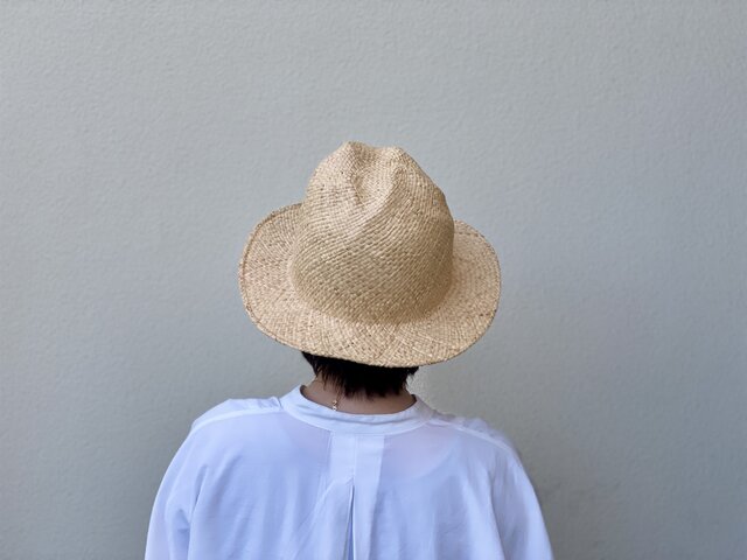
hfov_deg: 36.8
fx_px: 1122
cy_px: 280
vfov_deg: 28.0
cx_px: 374
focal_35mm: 52
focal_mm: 6
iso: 20
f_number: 2
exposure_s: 1/157
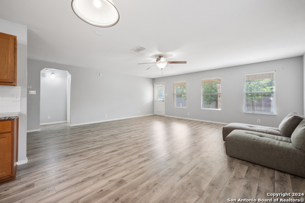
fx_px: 119
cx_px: 152
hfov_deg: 104.3
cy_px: 102
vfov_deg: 81.1
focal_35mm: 14
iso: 250
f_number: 9
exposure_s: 1/5
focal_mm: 14
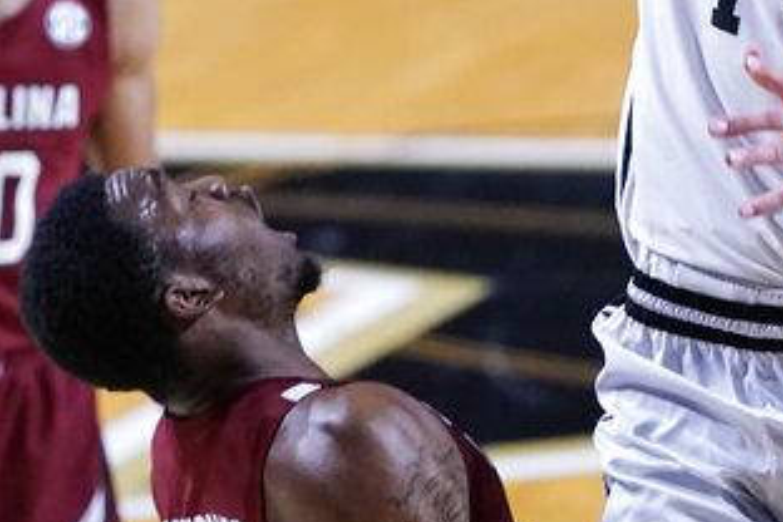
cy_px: -250
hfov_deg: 3.1
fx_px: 14289
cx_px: 299
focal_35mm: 657
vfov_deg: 2.1
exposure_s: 1/1250
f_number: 3.2
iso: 4000
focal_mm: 200
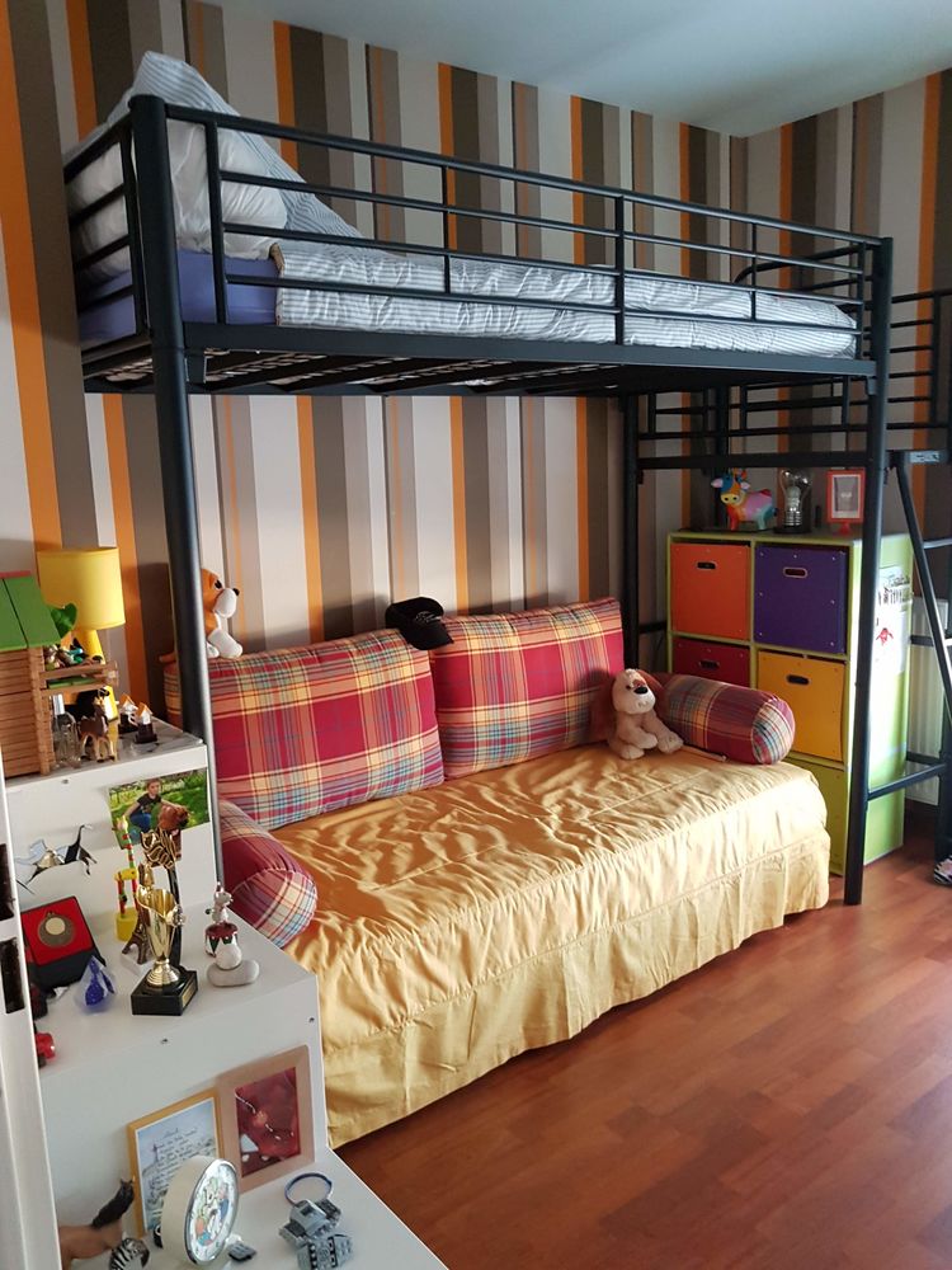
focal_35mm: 26
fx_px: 953
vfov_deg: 67.3
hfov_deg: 53.1
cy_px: 635
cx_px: 476
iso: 200
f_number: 1.7
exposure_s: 1/15
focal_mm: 4.2
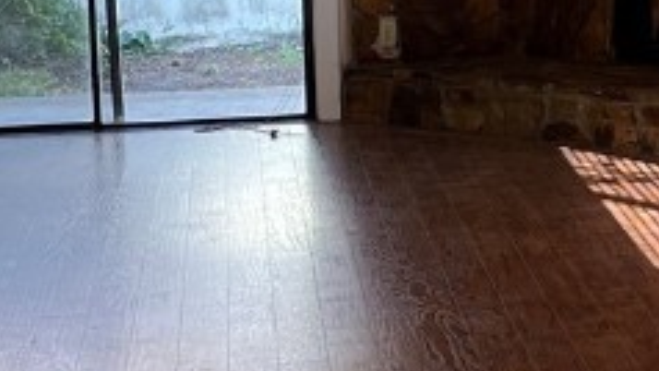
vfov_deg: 9.9
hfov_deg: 17.4
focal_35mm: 122
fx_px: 2132
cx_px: 570
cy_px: -3
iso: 80
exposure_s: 1/120
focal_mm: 5.1
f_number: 1.6
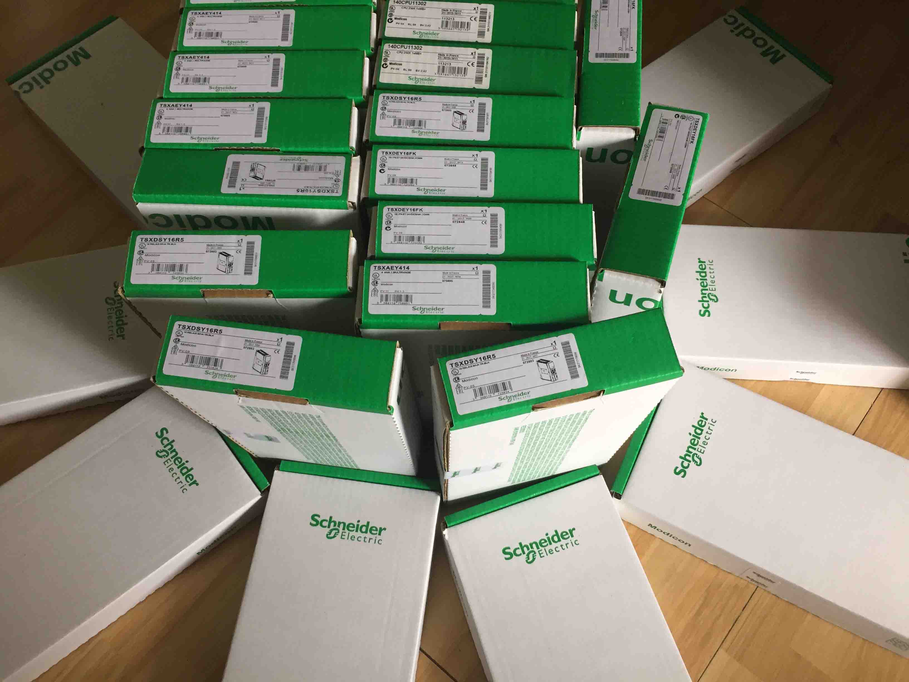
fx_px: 762
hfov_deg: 61.7
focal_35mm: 29
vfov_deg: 48.2
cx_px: 454
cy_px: 341
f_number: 2.2
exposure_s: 1/33
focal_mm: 4.15
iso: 100
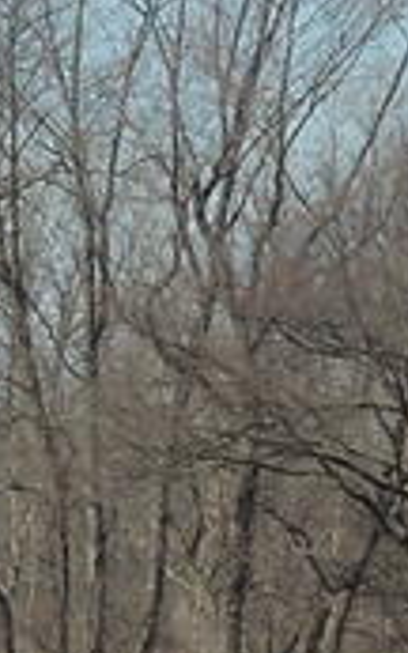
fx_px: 12963
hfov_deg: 1.8
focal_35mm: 728
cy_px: 396
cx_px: -1031
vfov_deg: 2.9
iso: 100
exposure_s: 1/640
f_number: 4.6
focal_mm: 16
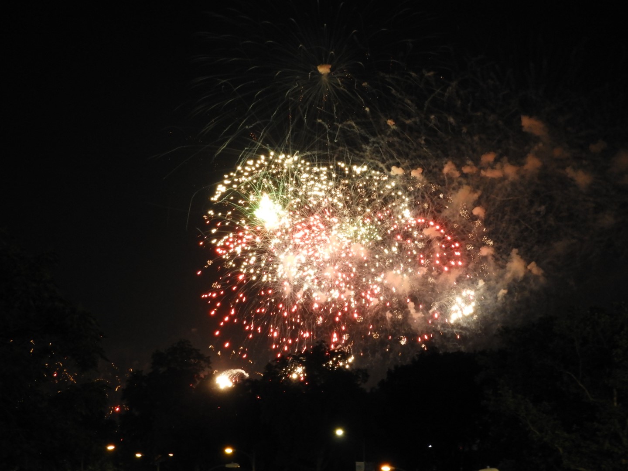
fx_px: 1089
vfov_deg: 24.4
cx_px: 314
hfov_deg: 32.2
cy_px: 236
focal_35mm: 60
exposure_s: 1/8
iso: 400
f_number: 4.2
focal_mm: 10.7
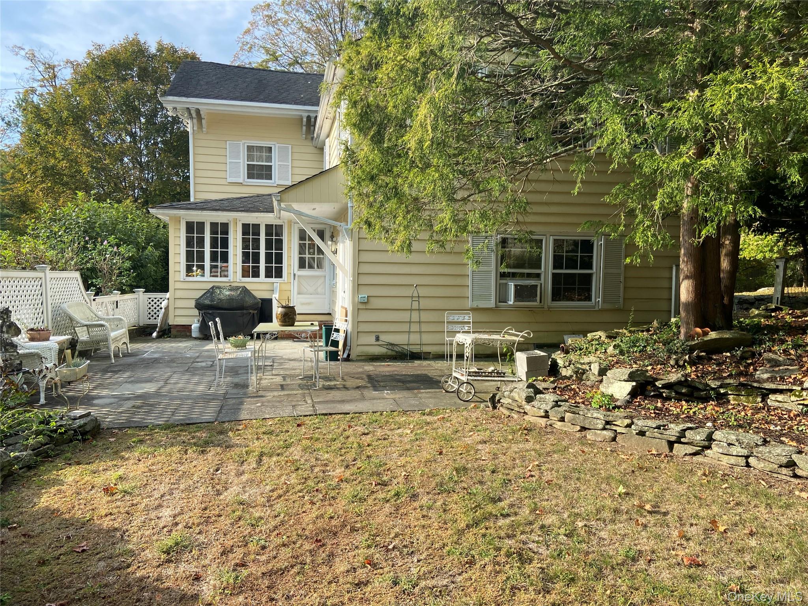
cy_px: 303
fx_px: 607
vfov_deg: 53.1
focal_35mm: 26
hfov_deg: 67.3
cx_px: 404
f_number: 1.8
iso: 32
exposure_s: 1/877
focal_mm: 4.25
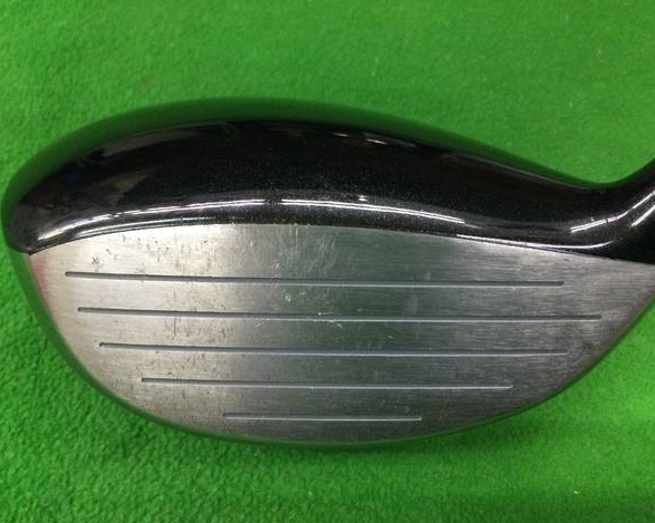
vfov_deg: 44.5
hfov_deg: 54.2
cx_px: 324
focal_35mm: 33
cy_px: 263
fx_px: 639
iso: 125
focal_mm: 3.3
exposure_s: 1/30
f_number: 2.4
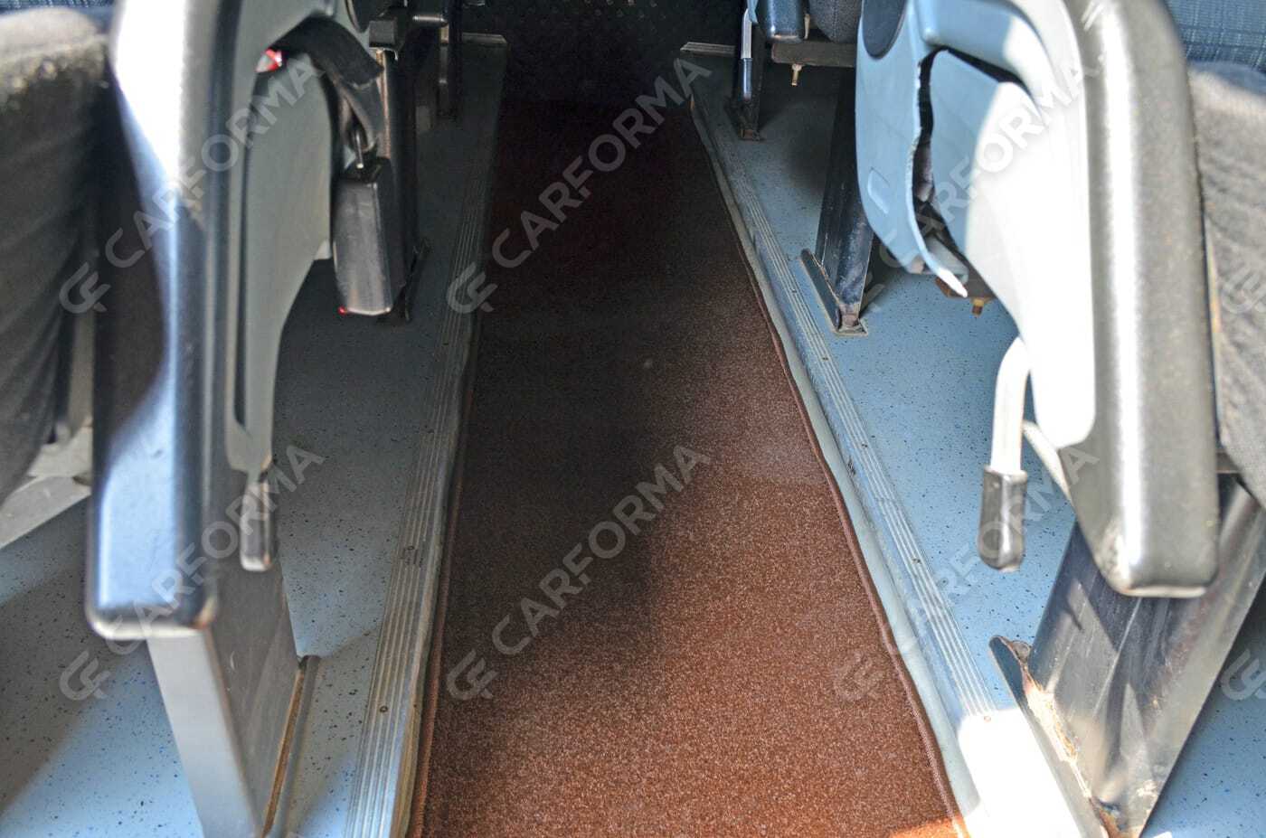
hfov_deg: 62.0
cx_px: 633
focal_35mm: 30
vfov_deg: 43.4
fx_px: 1053
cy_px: 419
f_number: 9.5
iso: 400
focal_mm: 20
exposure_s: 1/30
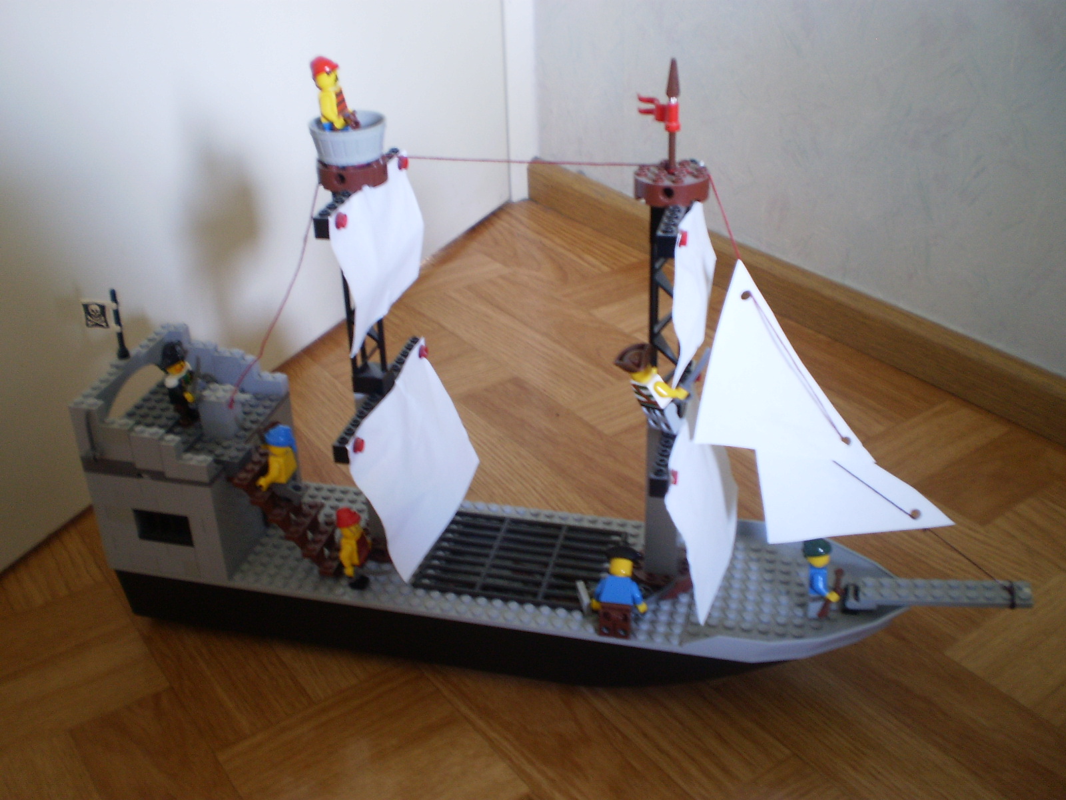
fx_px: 1109
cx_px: 533
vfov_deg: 39.7
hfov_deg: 51.4
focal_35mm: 36
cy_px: 400
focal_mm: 6.3
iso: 125
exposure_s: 1/3
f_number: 3.1
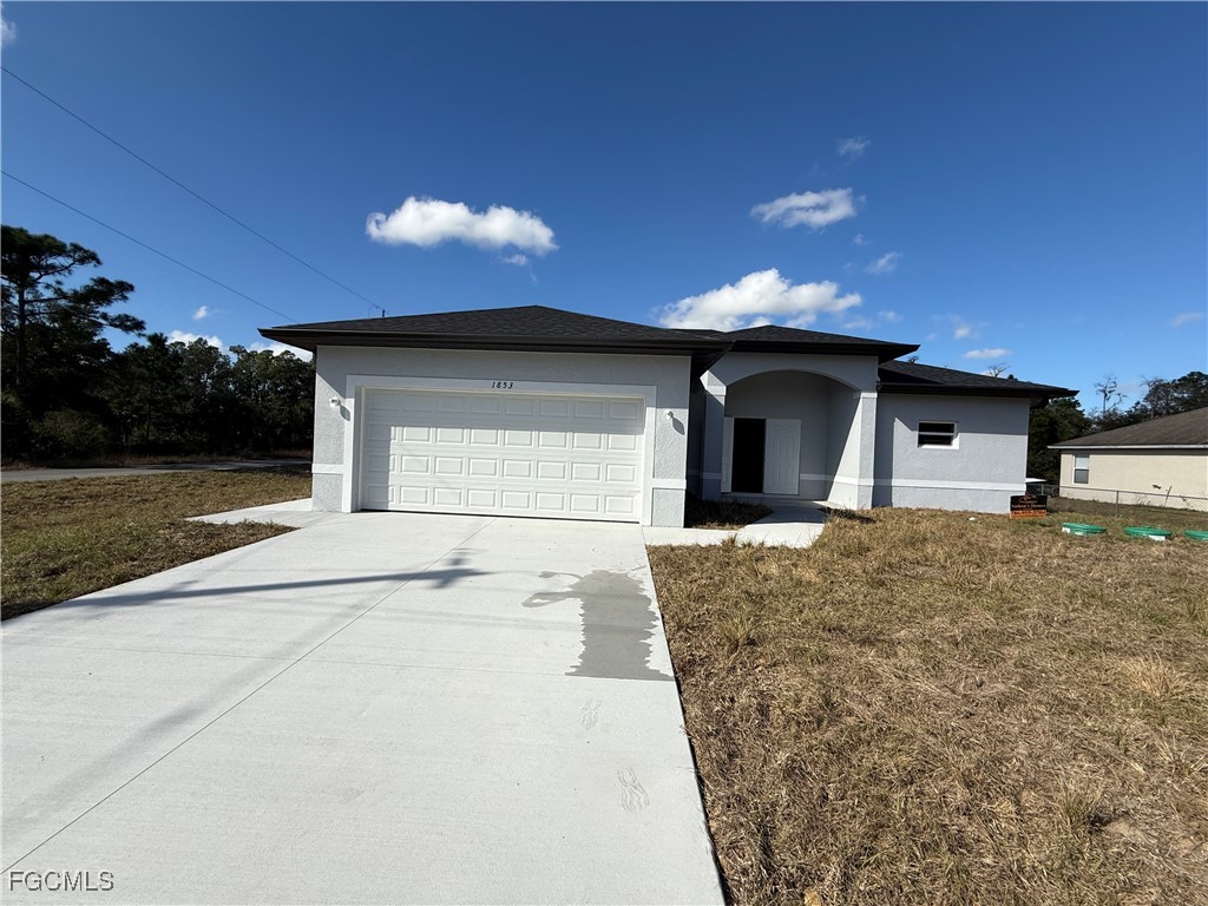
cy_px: 453
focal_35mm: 14
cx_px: 604
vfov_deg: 85.7
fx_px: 489
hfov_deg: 102.1
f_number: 2.2
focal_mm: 2.22
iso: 50
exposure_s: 1/3460
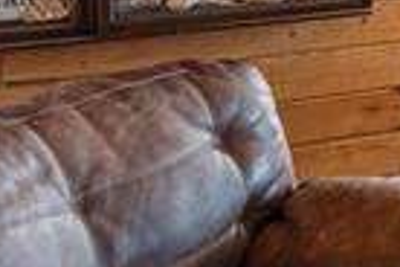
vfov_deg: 11.4
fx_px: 1258
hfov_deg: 13.5
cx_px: 942
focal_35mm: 113
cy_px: -180
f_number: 8
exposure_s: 1/6
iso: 500
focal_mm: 15.3
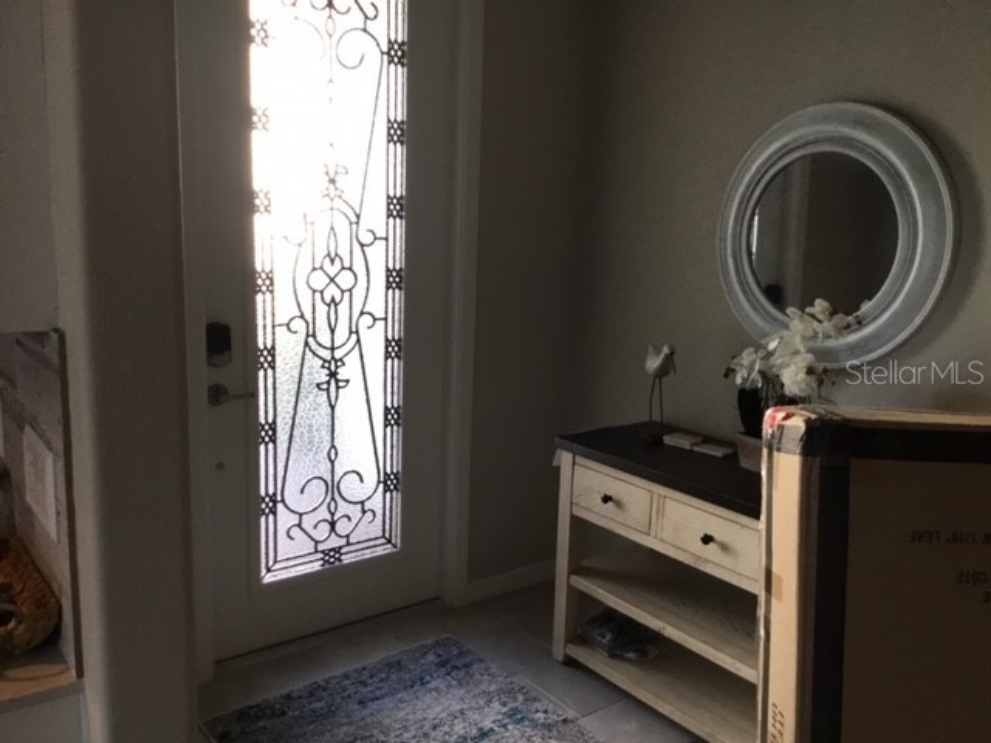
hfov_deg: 58.4
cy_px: 372
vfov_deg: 45.4
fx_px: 887
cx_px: 496
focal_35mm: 31
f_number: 2.4
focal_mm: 3.3
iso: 32
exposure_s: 1/30
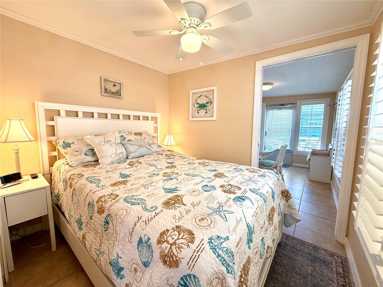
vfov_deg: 85.7
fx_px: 155
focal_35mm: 14
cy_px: 144
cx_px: 192
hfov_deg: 102.1
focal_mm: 2.22
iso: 125
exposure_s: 1/120
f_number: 2.2
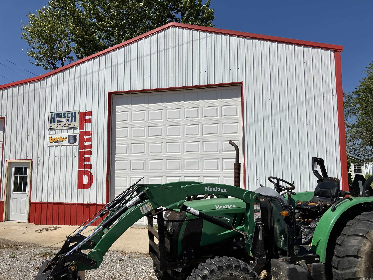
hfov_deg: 63.4
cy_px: 140
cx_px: 186
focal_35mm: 28
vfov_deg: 49.7
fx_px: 302
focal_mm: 3.99
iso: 32
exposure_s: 1/4878
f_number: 1.8
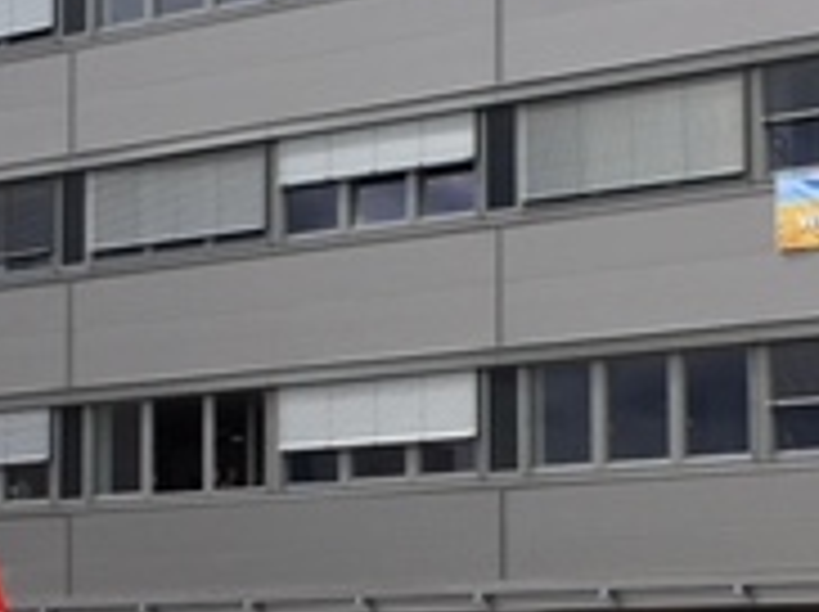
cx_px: 540
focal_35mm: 102
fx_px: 2410
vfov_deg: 14.4
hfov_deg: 19.2
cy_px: 441
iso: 25
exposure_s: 1/1672
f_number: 2.2
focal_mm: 4.15
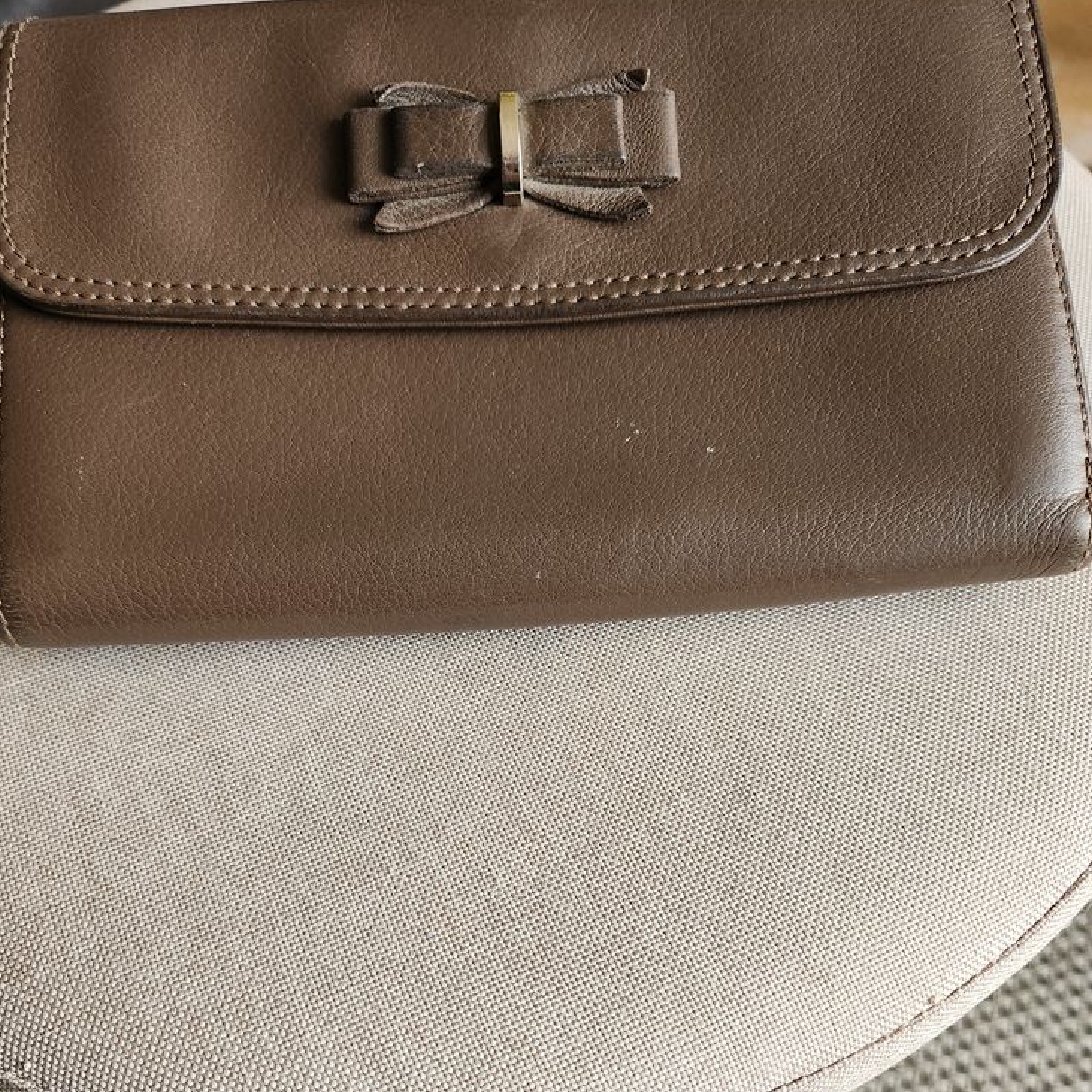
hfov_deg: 55.6
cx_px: 533
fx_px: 1035
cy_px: 683
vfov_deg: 55.0
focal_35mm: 29
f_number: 1.8
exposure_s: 1/100
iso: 320
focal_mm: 5
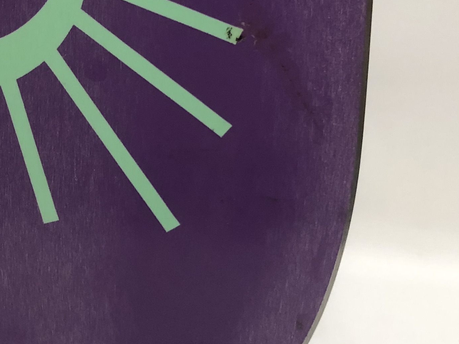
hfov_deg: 22.7
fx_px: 1087
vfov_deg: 17.8
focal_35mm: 82
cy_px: 55
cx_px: -23
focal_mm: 4
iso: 50
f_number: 1.8
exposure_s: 1/15
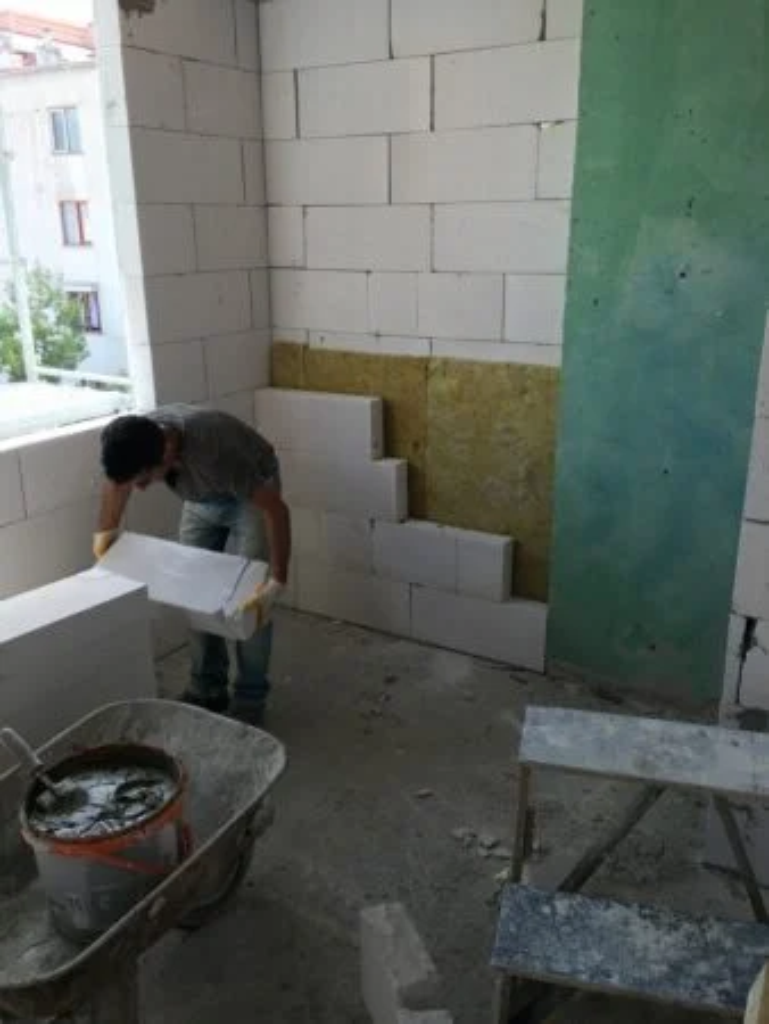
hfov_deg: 48.3
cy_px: 512
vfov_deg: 61.6
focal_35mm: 29
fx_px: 858
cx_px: 384
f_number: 2.2
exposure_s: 1/100
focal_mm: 4.15
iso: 25
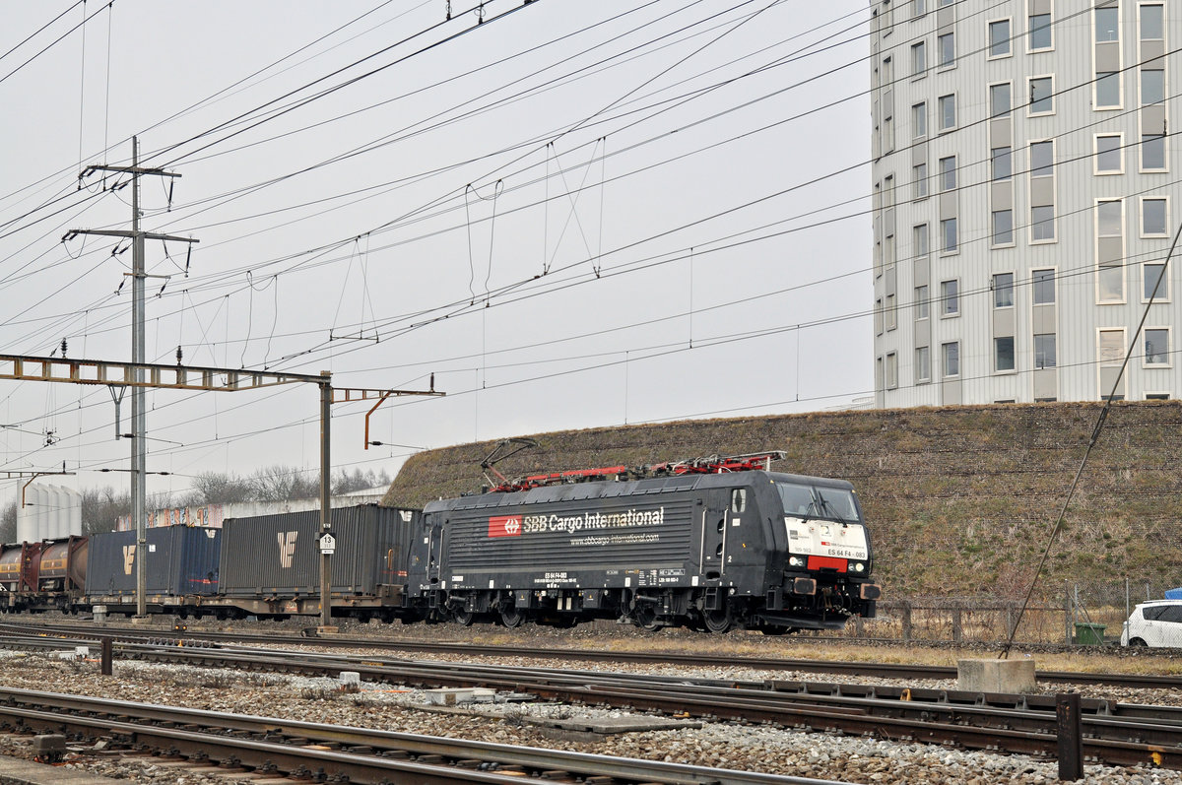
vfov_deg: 22.6
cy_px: 392
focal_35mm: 60
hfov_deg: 33.4
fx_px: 1968
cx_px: 591
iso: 400
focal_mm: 40
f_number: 4.5
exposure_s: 1/800
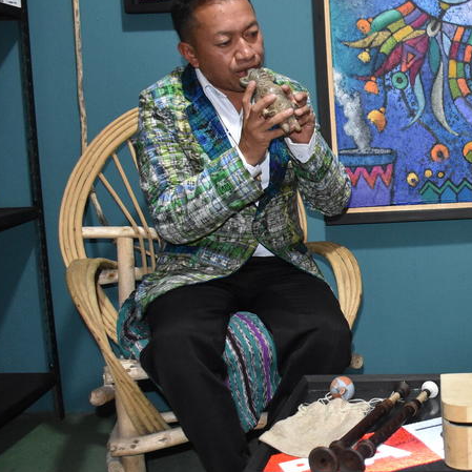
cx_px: 465
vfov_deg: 35.3
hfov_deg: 32.7
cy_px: 250
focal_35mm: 48
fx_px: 740
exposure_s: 1/200
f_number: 3.5
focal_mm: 18
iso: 3200
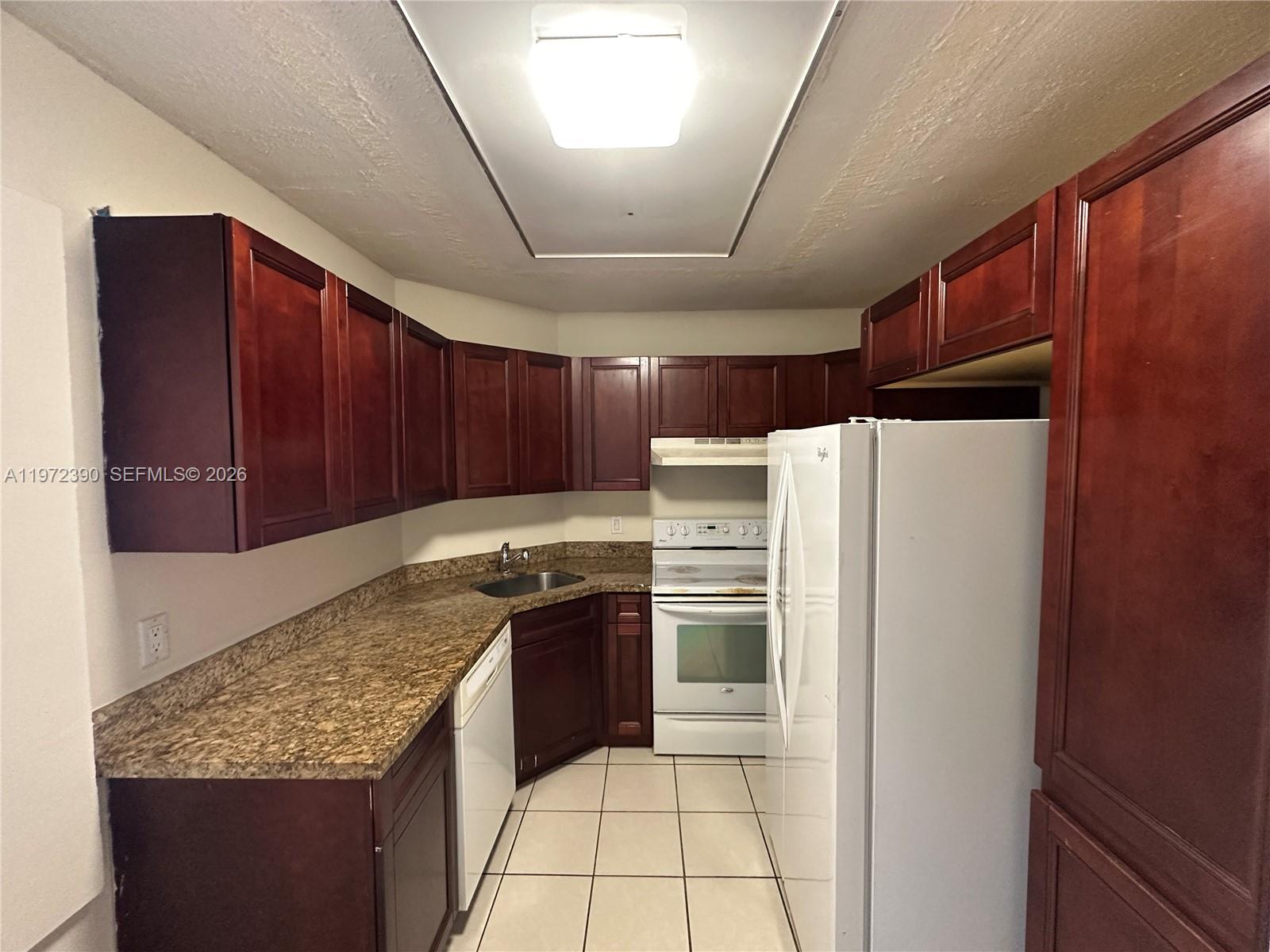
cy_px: 476
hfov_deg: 102.1
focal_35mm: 14
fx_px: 514
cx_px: 635
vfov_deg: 85.7
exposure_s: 1/60
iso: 400
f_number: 2.2
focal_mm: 2.22
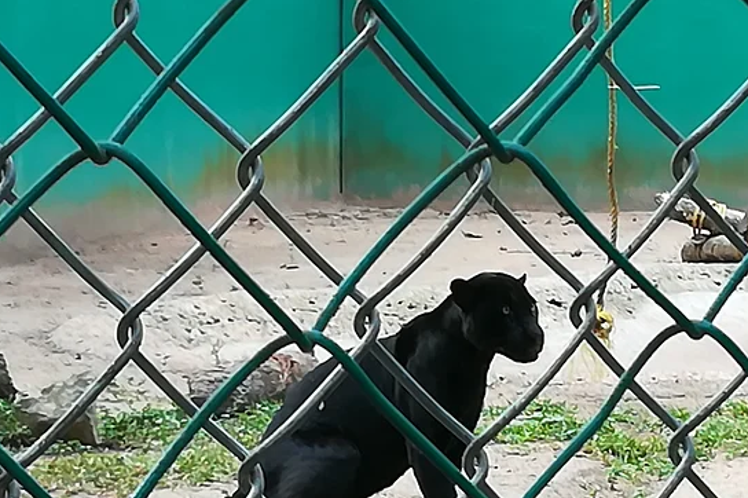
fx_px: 3115
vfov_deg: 9.1
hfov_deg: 13.7
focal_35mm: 150
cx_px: 436
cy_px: 345
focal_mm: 3.83
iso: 80
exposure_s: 1/40
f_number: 2.2
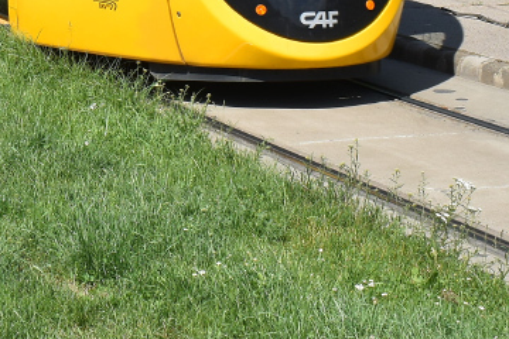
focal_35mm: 141
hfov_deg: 14.3
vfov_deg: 9.3
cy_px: -249
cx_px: 3
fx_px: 1993
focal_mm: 26
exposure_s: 1/400
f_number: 10
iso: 200
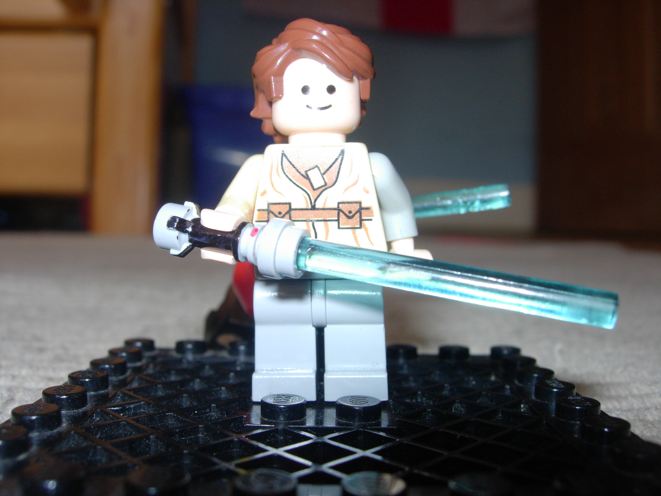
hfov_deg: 49.0
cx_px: 330
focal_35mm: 38
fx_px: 726
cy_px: 248
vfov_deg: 37.7
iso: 79
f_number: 4.8
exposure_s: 1/32
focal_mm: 7.8
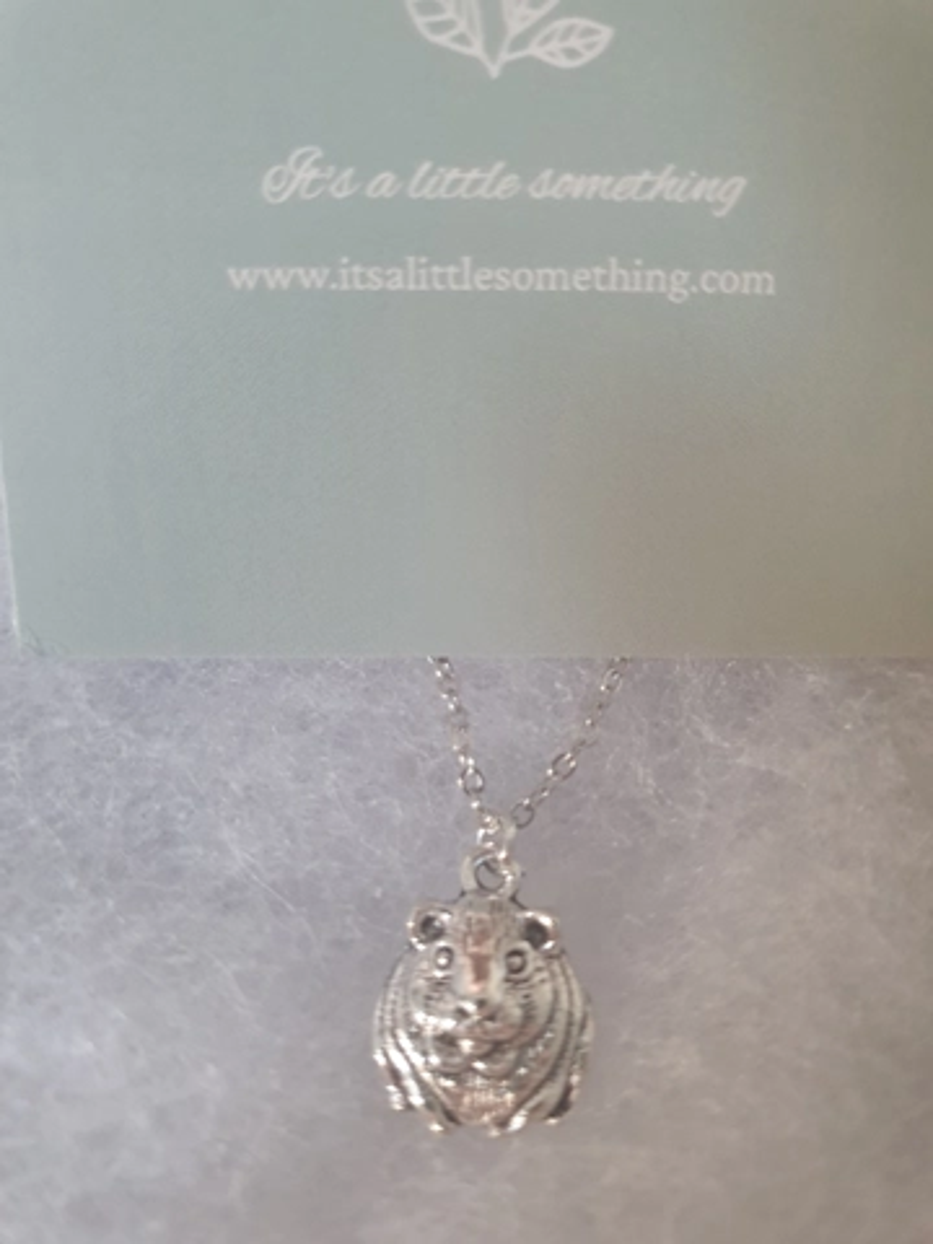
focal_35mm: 26
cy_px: 622
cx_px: 466
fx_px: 934
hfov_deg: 53.1
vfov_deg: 67.3
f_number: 1.5
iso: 400
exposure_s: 1/50
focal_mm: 4.32
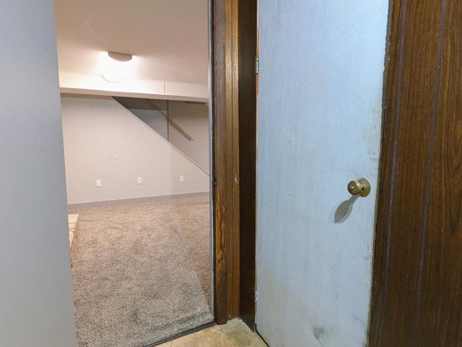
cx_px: 238
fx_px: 280
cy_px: 170
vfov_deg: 63.5
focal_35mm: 21
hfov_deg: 79.0
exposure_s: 1/60
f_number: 2.2
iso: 307
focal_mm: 1.85
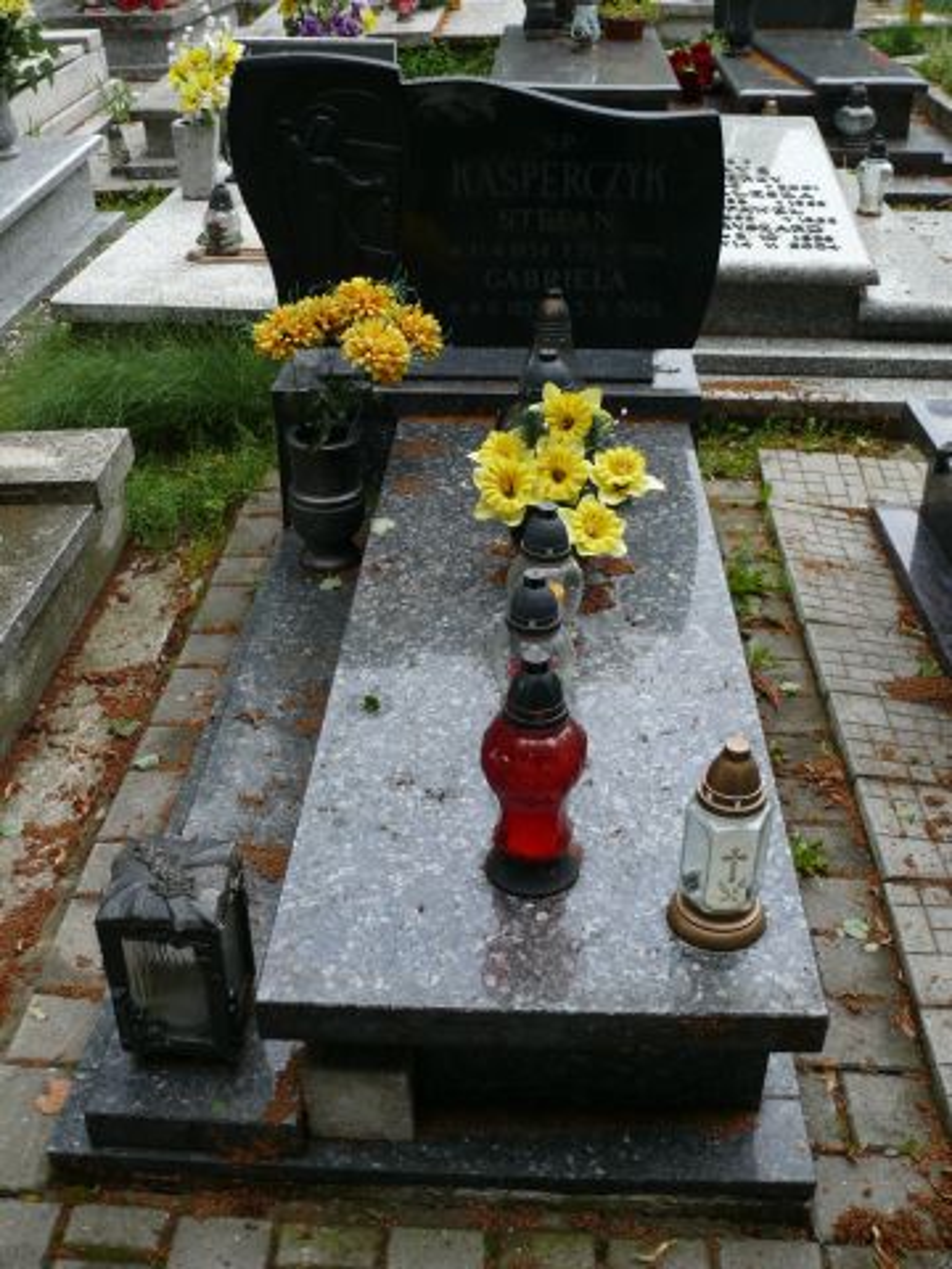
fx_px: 1283
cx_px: 476
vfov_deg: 52.6
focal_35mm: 35
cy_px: 634
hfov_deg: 40.7
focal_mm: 7.4
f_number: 2.8
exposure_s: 1/80
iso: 100
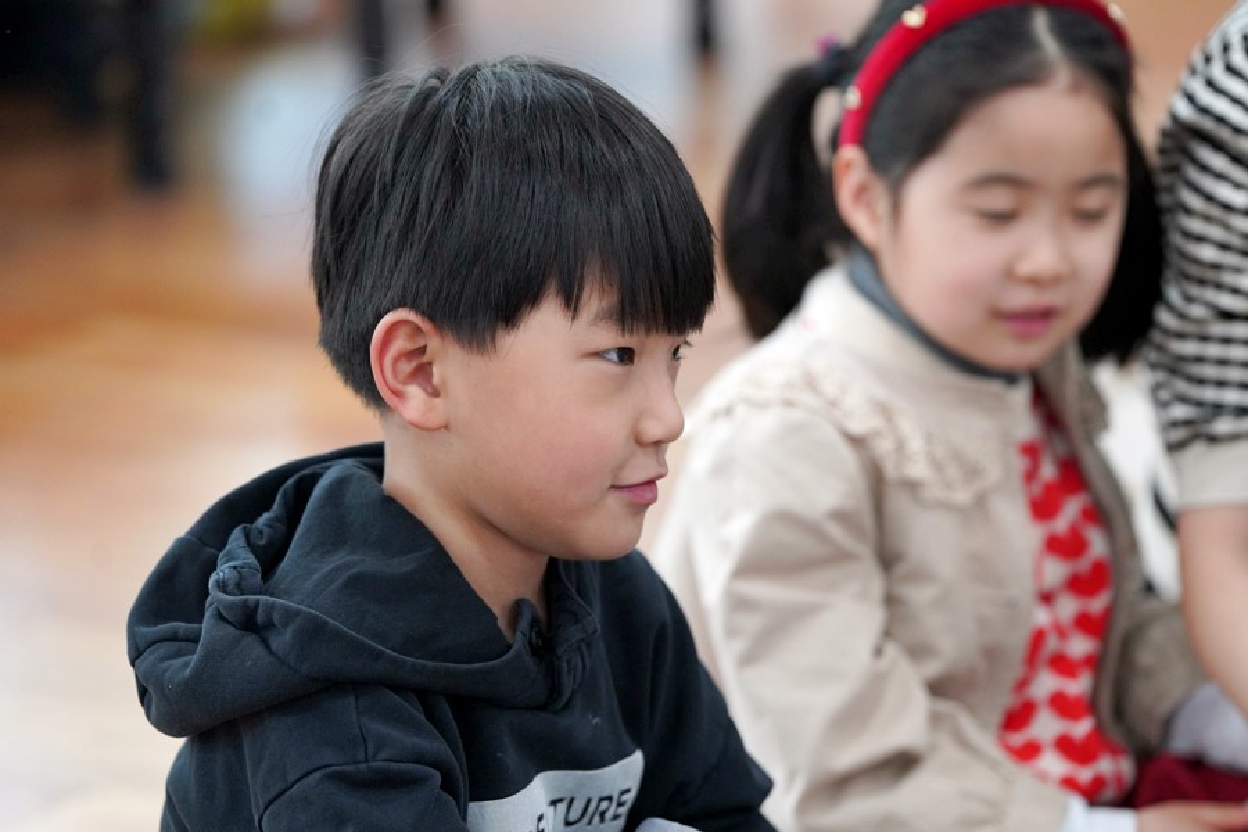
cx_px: 624
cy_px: 416
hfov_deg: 10.4
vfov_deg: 7.0
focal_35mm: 197
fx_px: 6829
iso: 2500
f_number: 4
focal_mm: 197
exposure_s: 1/200
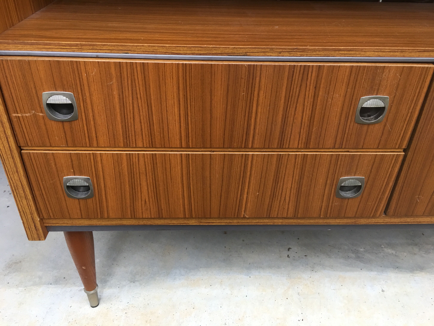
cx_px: 217
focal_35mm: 29
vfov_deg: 48.2
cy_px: 163
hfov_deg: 61.7
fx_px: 364
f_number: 2.2
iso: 50
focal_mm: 4.15
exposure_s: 1/17
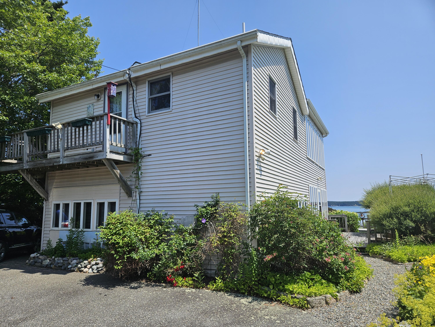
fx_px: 289
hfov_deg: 73.9
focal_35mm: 23
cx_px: 218
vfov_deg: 58.9
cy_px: 164
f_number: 1.8
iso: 25
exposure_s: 1/2010
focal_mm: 5.4
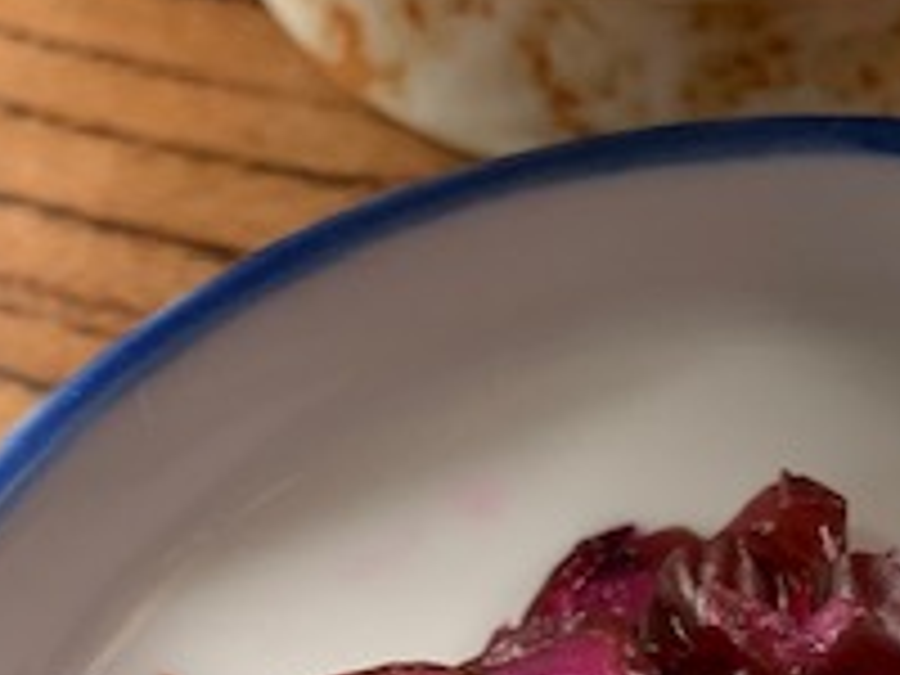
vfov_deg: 17.0
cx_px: 770
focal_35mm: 83
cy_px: 796
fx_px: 2158
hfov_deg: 23.1
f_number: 1.8
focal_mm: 4.25
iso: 160
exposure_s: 1/50
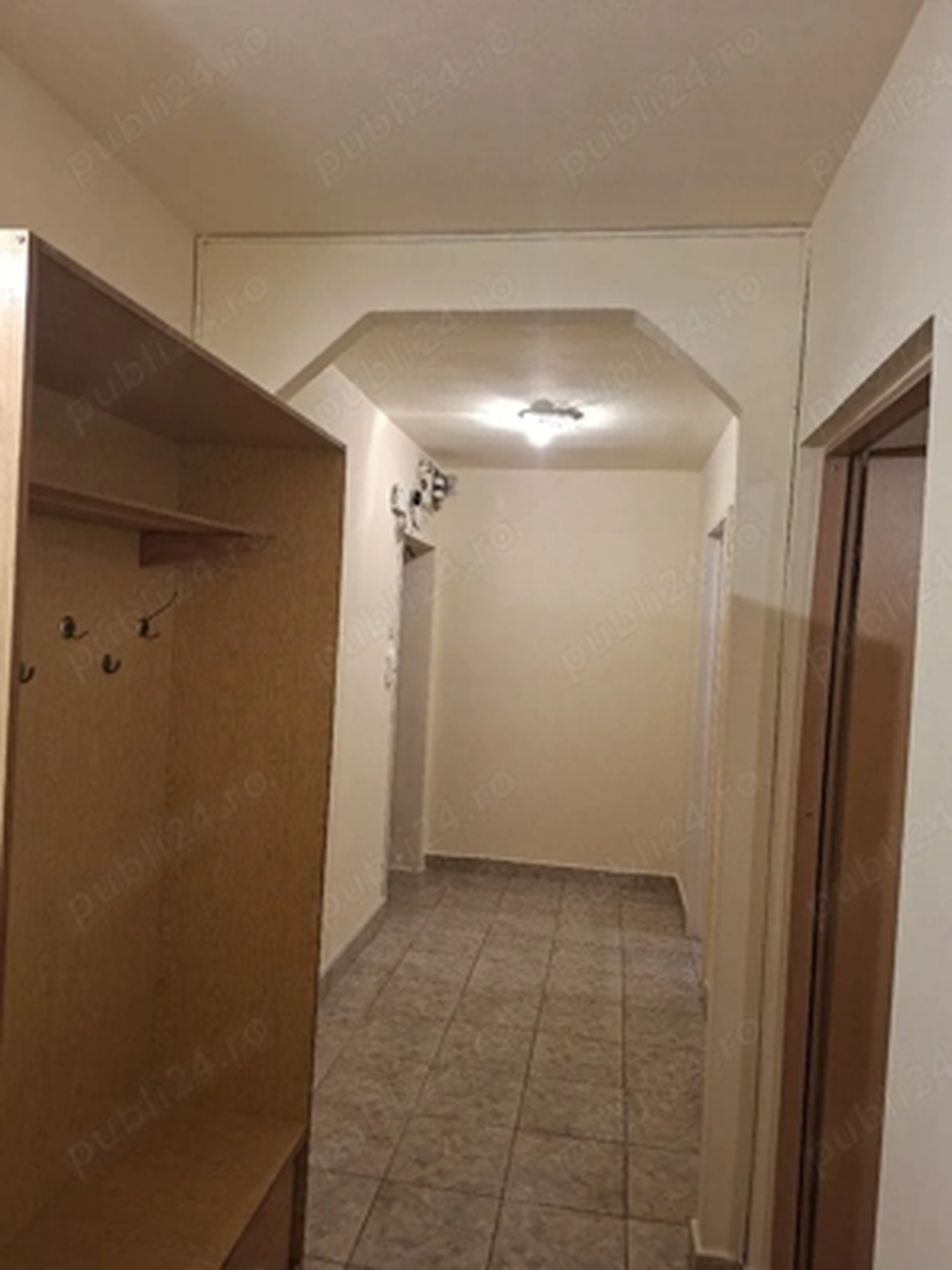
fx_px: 843
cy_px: 635
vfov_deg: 73.9
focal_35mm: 23
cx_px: 476
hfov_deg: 58.9
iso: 250
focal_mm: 5.54
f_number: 1.8
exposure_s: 1/50
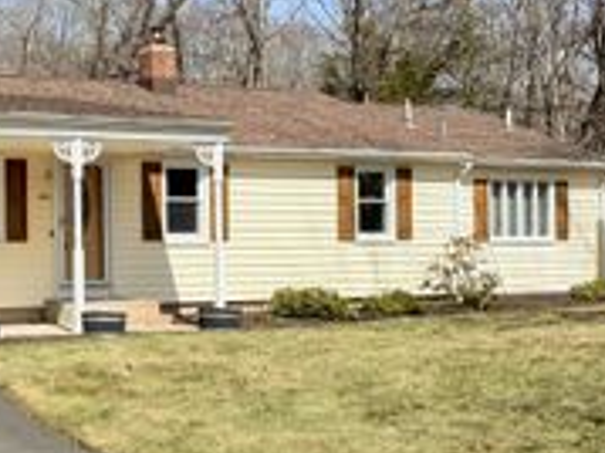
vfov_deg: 21.9
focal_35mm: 67
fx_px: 1170
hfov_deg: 26.5
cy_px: 262
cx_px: -74
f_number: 1.78
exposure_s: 1/6711
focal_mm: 6.76
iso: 80
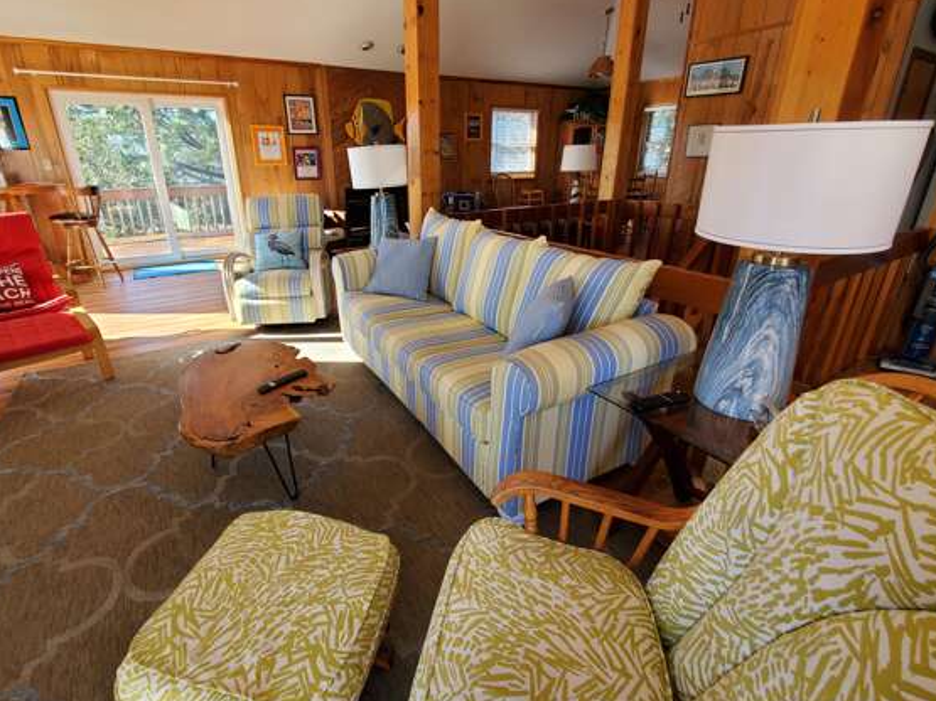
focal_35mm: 16
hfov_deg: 94.3
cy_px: 313
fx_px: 433
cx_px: 426
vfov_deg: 77.8
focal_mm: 1.8
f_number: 2.2
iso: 50
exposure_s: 1/60
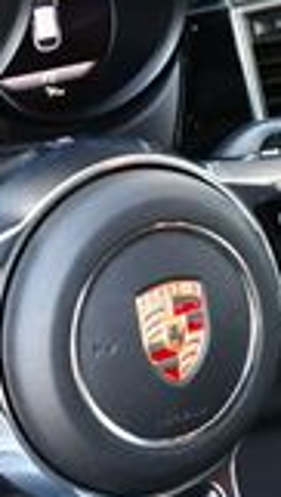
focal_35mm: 150
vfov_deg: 14.3
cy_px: 278
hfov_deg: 8.1
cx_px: 198
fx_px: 1980
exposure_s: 1/125
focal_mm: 18
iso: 1100
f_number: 3.5
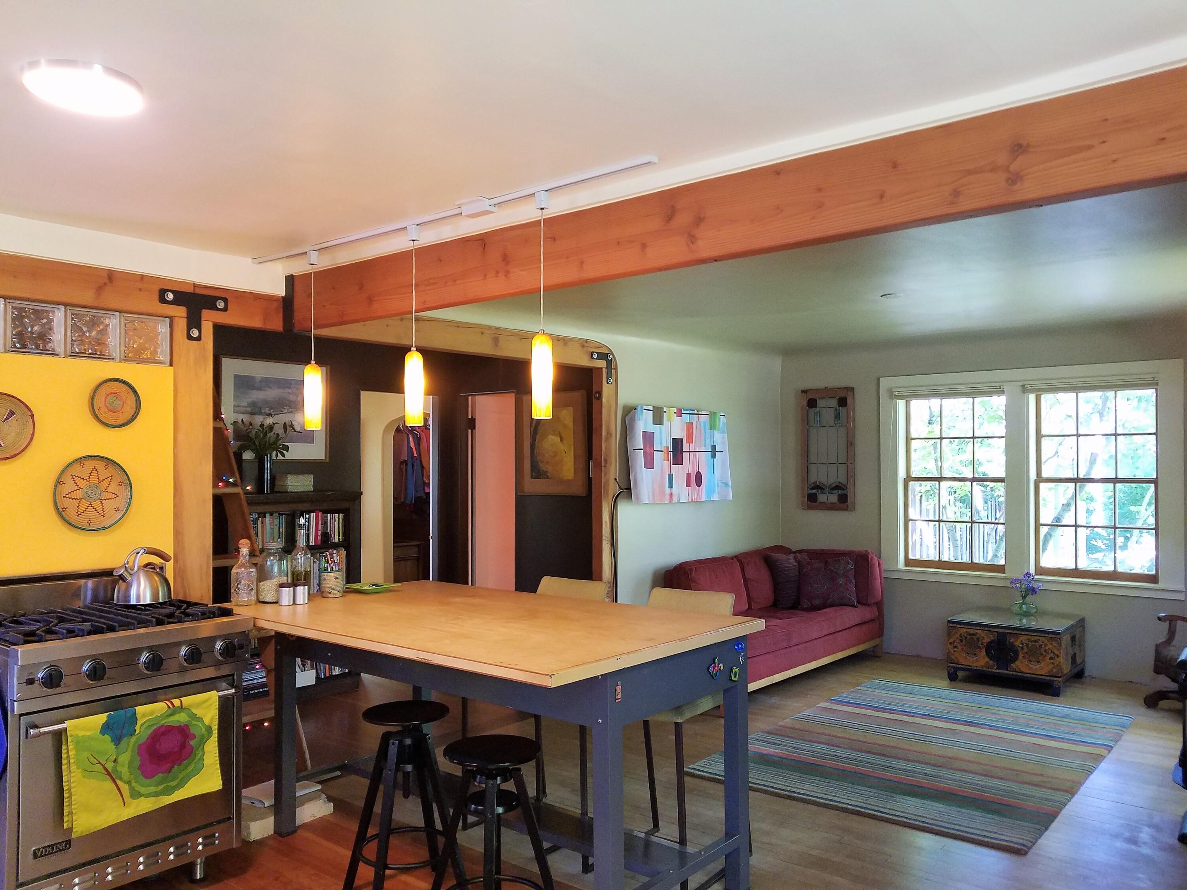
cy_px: 445
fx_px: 892
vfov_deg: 53.1
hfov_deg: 67.3
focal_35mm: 26
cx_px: 594
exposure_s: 1/40
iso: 160
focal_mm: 4.2
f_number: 1.7
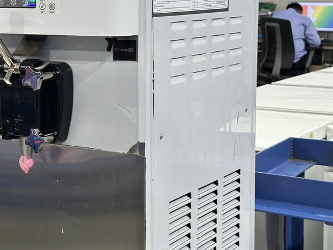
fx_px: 799
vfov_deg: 17.7
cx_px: 66
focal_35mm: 83
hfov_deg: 23.2
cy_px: 69
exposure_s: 1/100
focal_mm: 6.86
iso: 125
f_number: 1.78
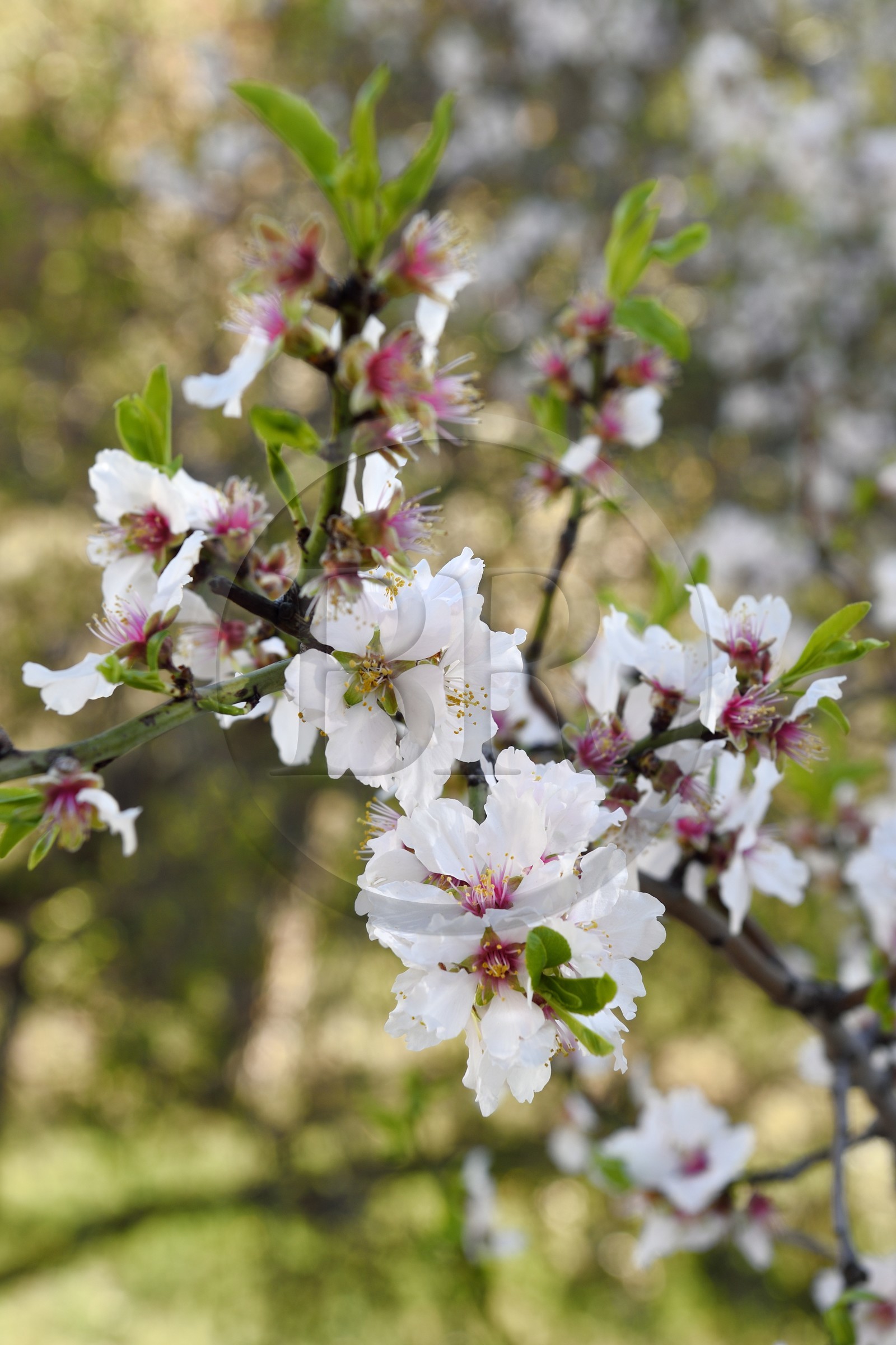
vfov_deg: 33.4
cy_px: 672
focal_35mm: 60
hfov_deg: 22.6
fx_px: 2240
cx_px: 448
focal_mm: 60
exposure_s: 1/160
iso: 200
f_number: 8
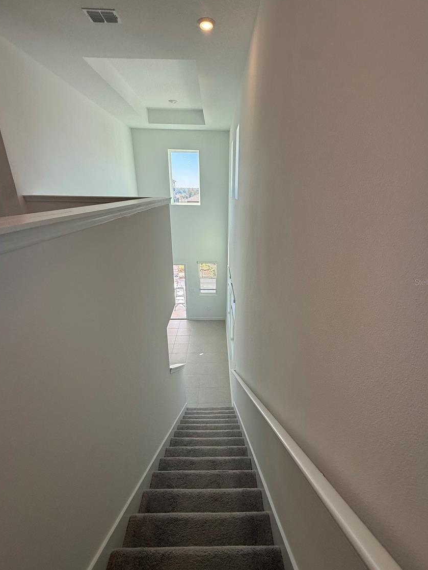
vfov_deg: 98.2
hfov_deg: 81.7
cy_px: 282
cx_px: 222
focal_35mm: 15
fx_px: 247
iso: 64
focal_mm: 2.22
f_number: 2.2
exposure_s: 1/242
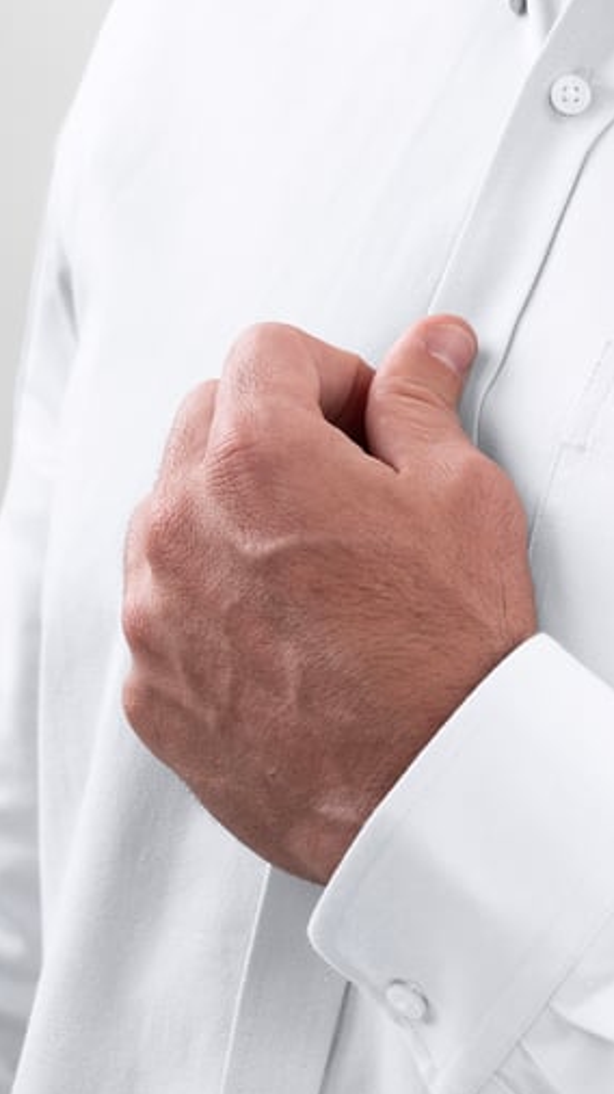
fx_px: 5740
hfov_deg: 6.1
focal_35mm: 198
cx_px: 789
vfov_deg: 10.7
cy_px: -104
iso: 250
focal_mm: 85
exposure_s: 1/200
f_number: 5.6
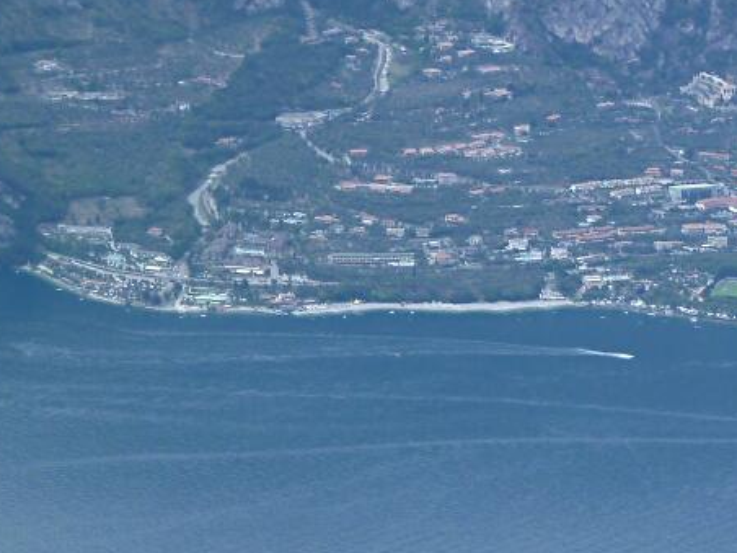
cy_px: 465
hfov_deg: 7.1
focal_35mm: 276
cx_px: 928
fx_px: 5876
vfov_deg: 5.4
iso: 80
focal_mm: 17
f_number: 4.3
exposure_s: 1/320
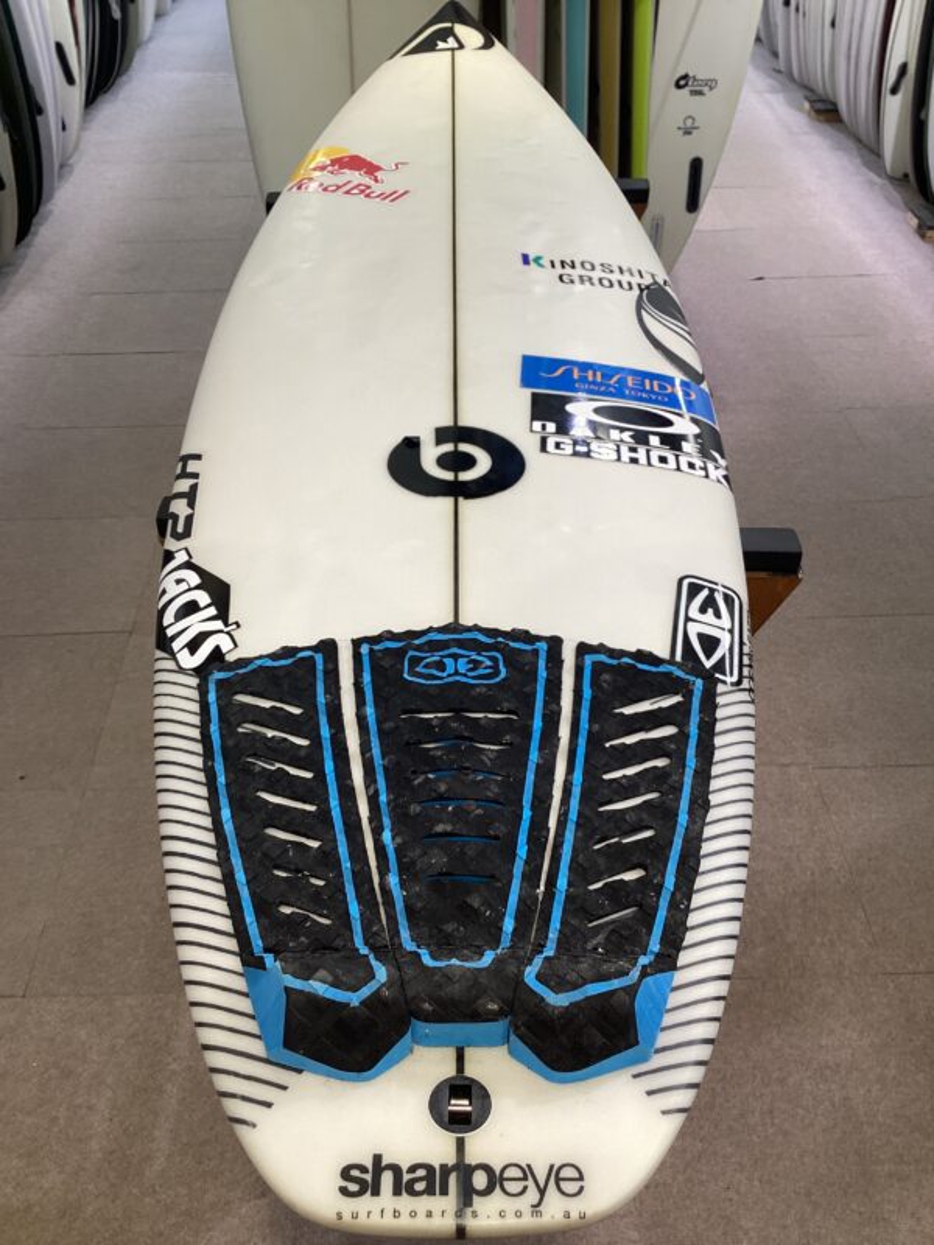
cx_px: 467
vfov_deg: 58.4
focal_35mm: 31
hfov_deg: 45.4
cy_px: 622
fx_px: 1115
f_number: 2.4
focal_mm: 3.3
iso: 50
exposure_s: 1/50
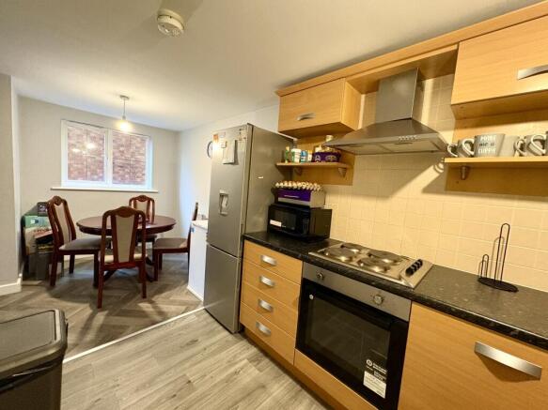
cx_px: 274
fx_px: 222
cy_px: 205
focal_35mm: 14
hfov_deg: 102.1
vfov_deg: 85.7
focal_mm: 2.22
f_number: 2.2
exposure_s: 1/33
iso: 640
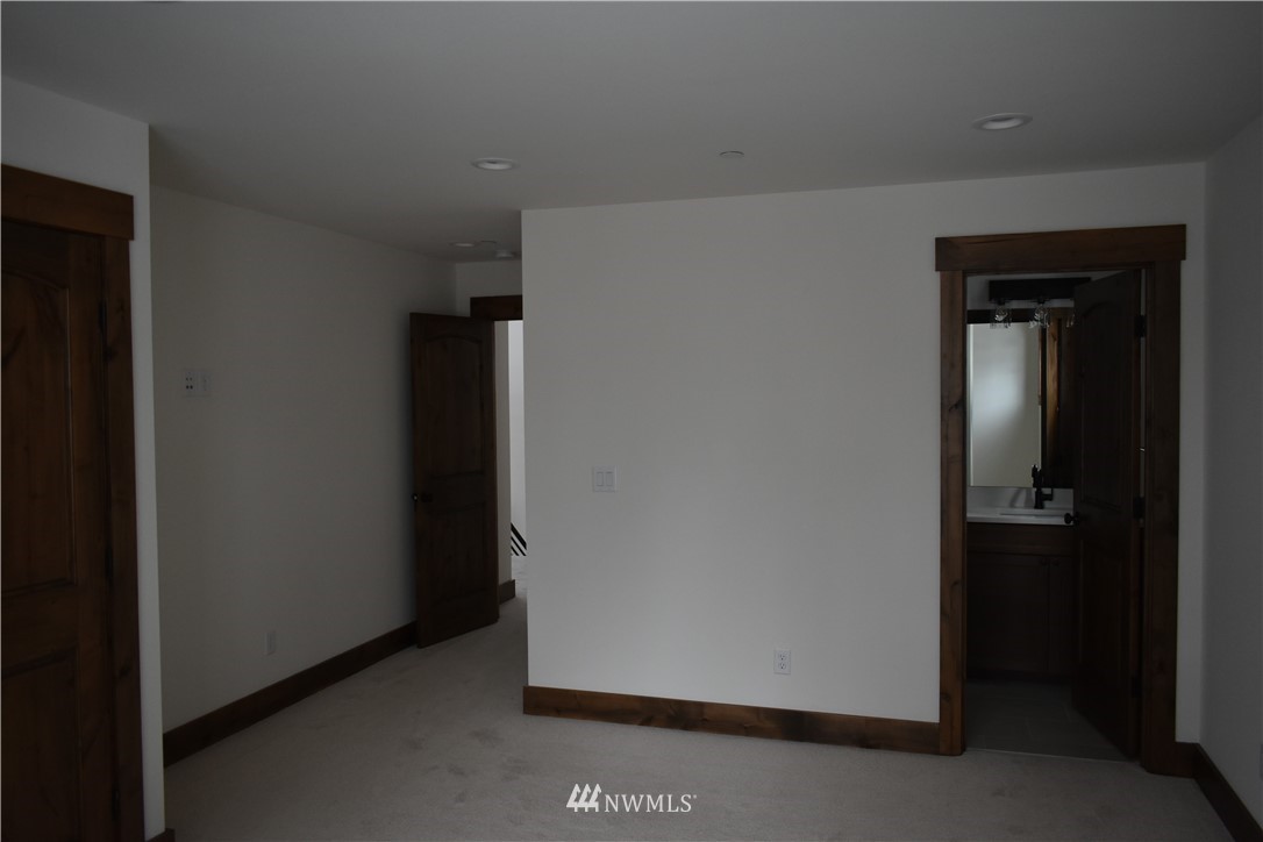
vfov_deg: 47.9
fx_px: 947
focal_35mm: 27
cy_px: 421
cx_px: 632
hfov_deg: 67.4
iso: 800
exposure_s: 1/160
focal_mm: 18
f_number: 3.5
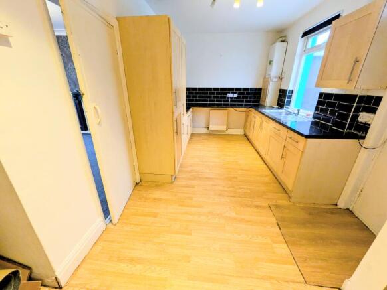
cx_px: 194
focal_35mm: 14
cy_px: 145
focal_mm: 1.83
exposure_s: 1/50
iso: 390
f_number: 2.2
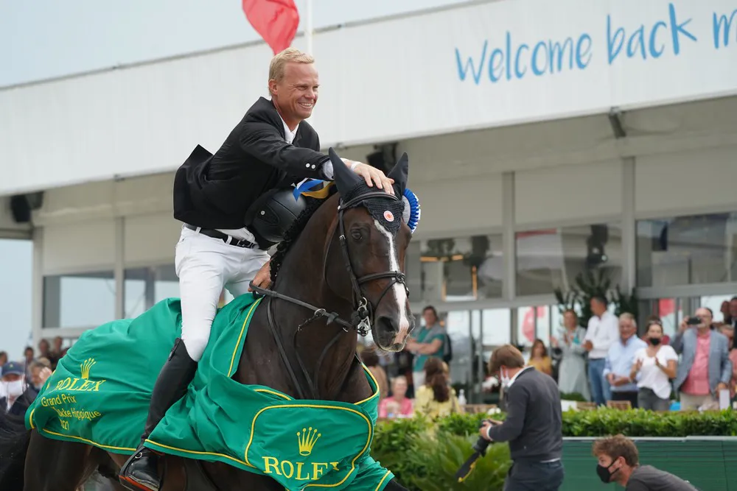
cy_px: 246
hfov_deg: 15.4
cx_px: 368
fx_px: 2723
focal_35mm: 133
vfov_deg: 10.3
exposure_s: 1/2000
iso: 2000
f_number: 6.3
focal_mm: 133
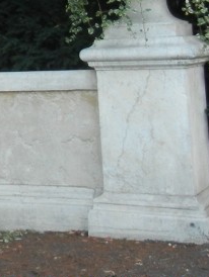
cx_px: -215
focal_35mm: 112
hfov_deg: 11.8
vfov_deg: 17.1
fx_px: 900
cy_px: -16
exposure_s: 1/60.3
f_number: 3.5
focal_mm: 5.4
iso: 385
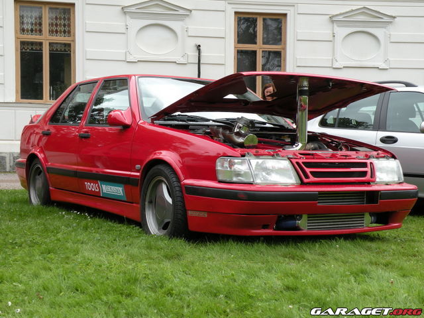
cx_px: 212
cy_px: 159
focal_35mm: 56
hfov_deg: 34.3
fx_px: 686
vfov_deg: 26.1
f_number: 5
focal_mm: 9.8
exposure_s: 1/170
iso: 64
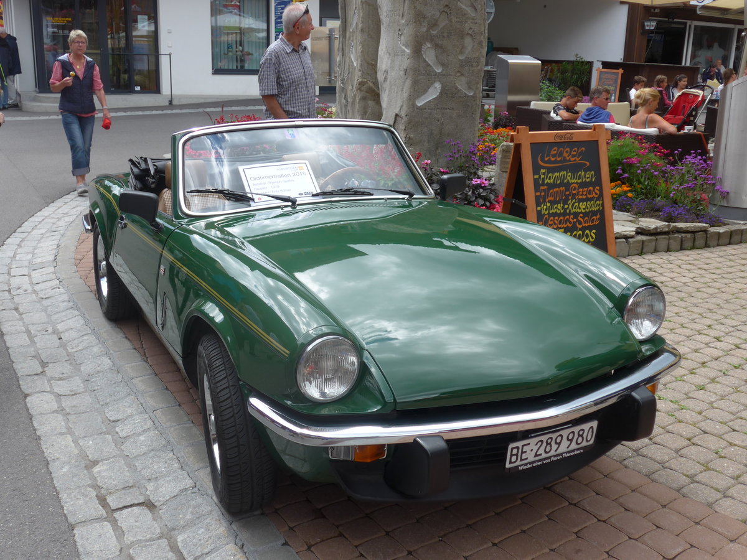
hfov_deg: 47.9
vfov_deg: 36.8
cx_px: 374
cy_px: 280
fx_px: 842
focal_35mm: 39
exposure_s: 1/500
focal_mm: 8
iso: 80
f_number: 2.8
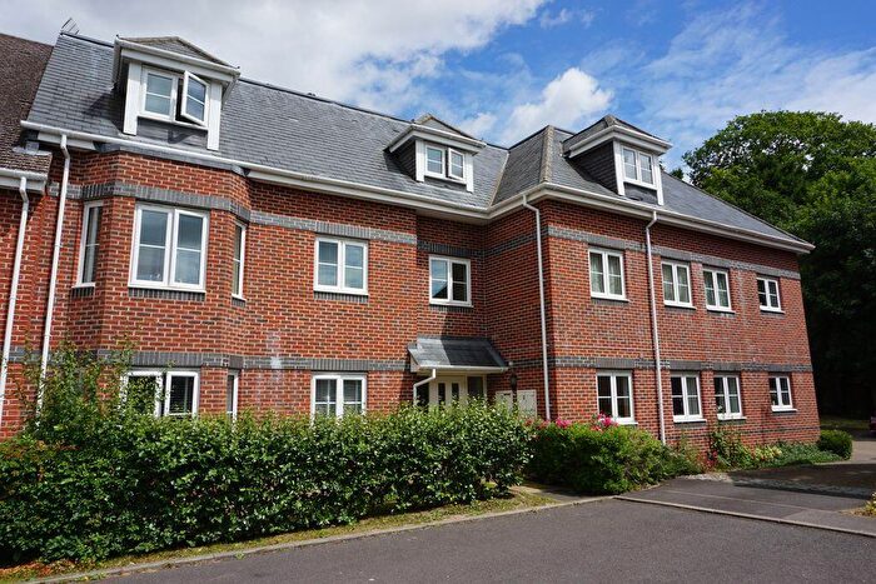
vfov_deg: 53.2
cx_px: 438
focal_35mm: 24
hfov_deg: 73.7
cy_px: 292
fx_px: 584
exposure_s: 1/125
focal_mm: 16
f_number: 14
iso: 100
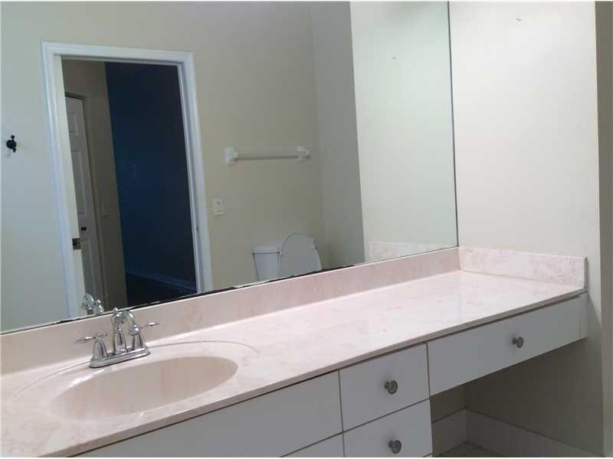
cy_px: 230
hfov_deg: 56.8
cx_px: 306
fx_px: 567
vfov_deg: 44.2
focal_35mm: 32
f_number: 2.4
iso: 32
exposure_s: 1/24
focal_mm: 3.3
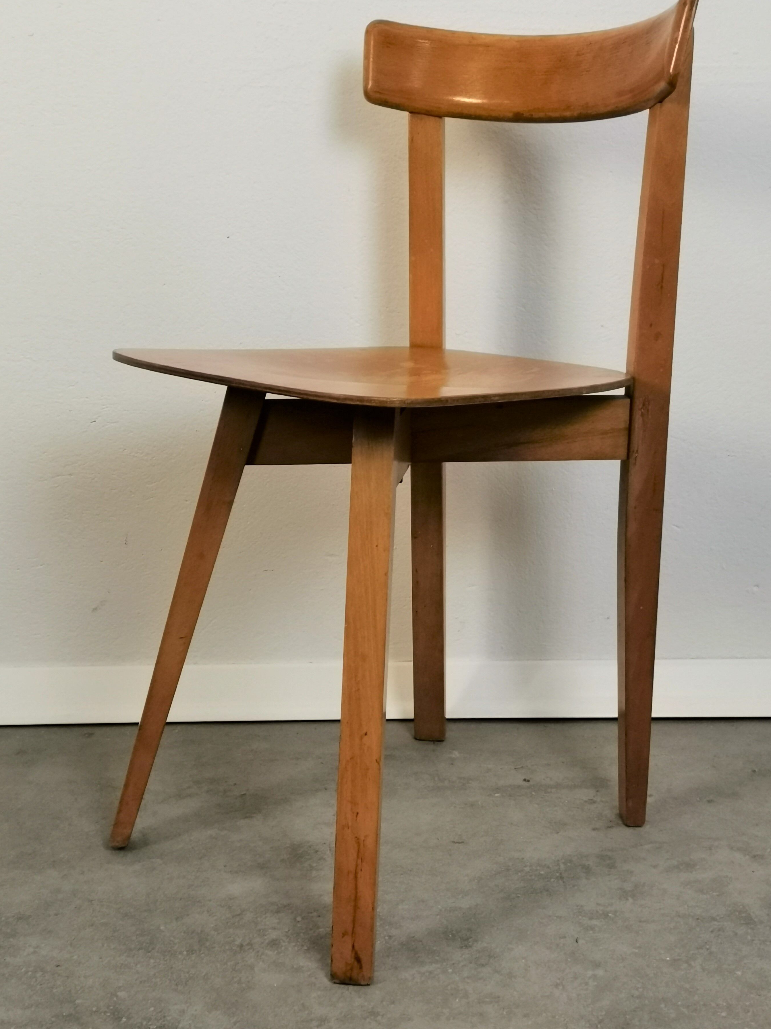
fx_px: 1337
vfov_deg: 42.1
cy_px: 504
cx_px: 398
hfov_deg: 32.2
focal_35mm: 45
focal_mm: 4.75
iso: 320
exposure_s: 1/100
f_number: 1.8
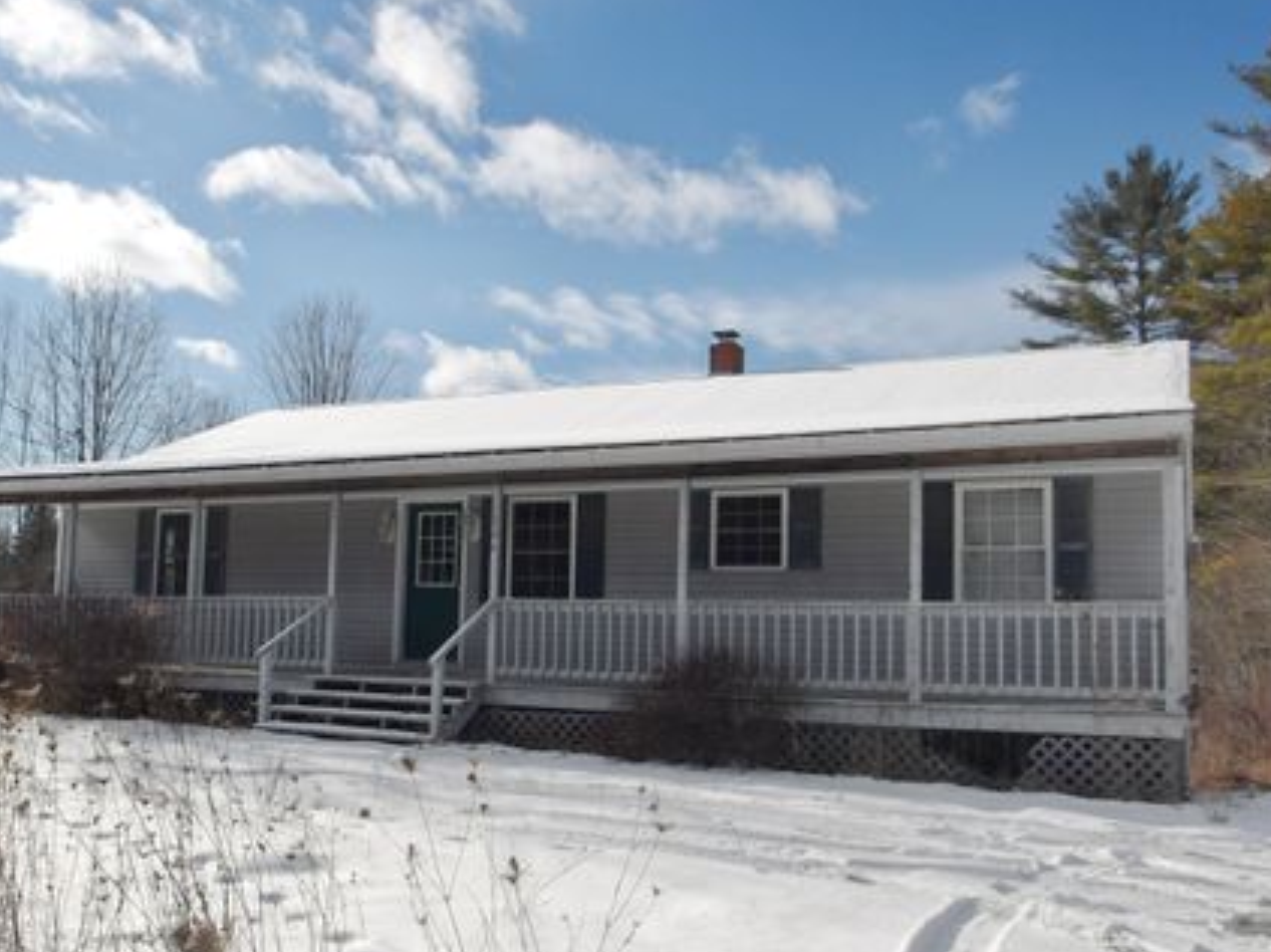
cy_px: 553
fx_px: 1174
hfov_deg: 56.6
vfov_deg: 44.0
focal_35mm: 32
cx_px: 545
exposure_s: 1/212
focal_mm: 4.9
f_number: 10.4
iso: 100
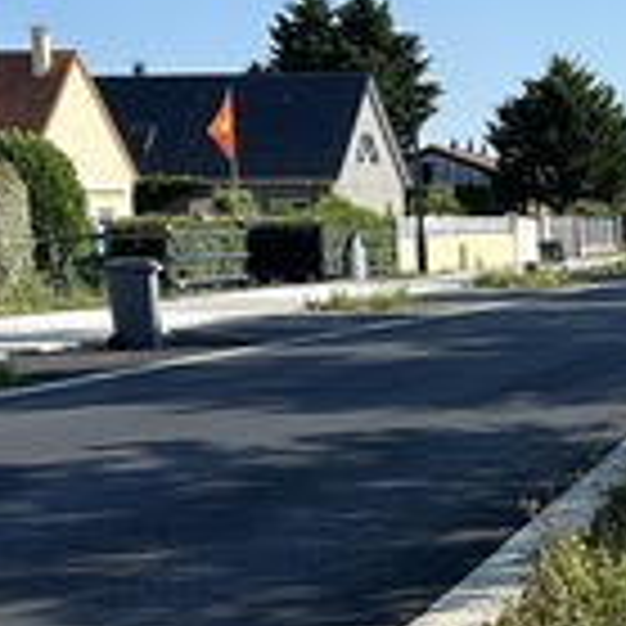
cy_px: 468
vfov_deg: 17.6
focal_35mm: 98
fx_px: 2005
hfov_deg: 16.3
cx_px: 932
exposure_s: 1/3155
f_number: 1.78
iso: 80
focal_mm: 6.86
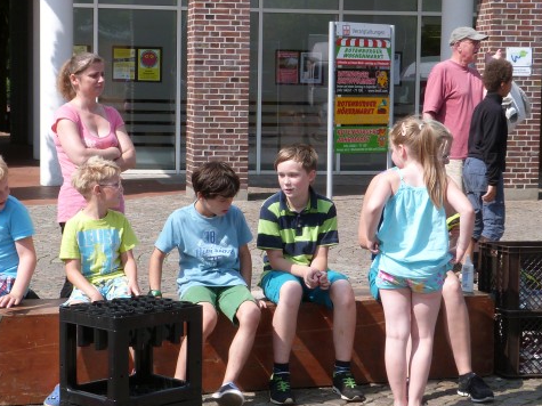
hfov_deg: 21.5
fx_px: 1424
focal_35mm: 91
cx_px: 264
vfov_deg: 16.2
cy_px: 227
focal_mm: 9.7
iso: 100
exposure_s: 1/320
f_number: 5.6
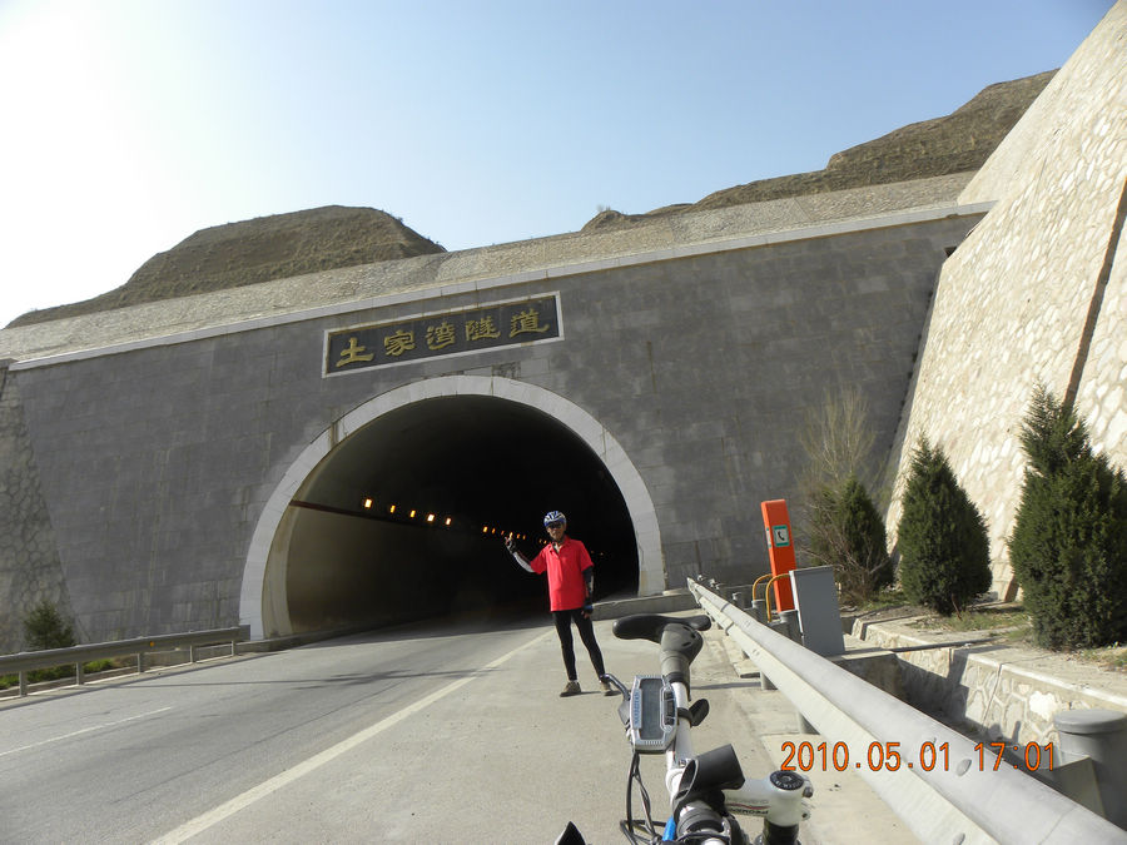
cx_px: 564
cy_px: 422
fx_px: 846
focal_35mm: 26
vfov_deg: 53.1
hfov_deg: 67.3
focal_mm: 4.6
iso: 64
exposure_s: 1/276
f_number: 5
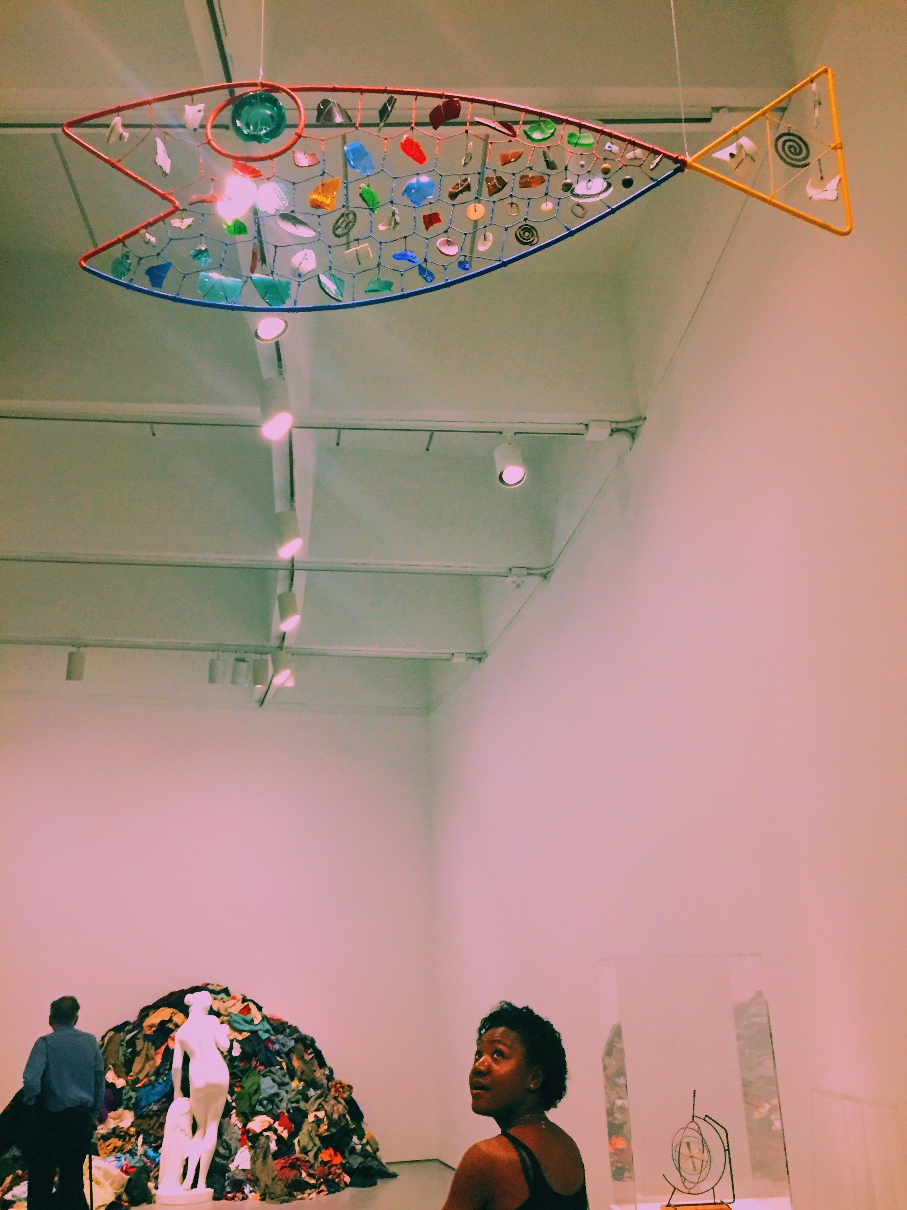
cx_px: 454
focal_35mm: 29
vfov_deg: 61.7
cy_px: 605
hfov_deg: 48.2
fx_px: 1013
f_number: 2.2
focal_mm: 4.15
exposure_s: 1/24
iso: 250
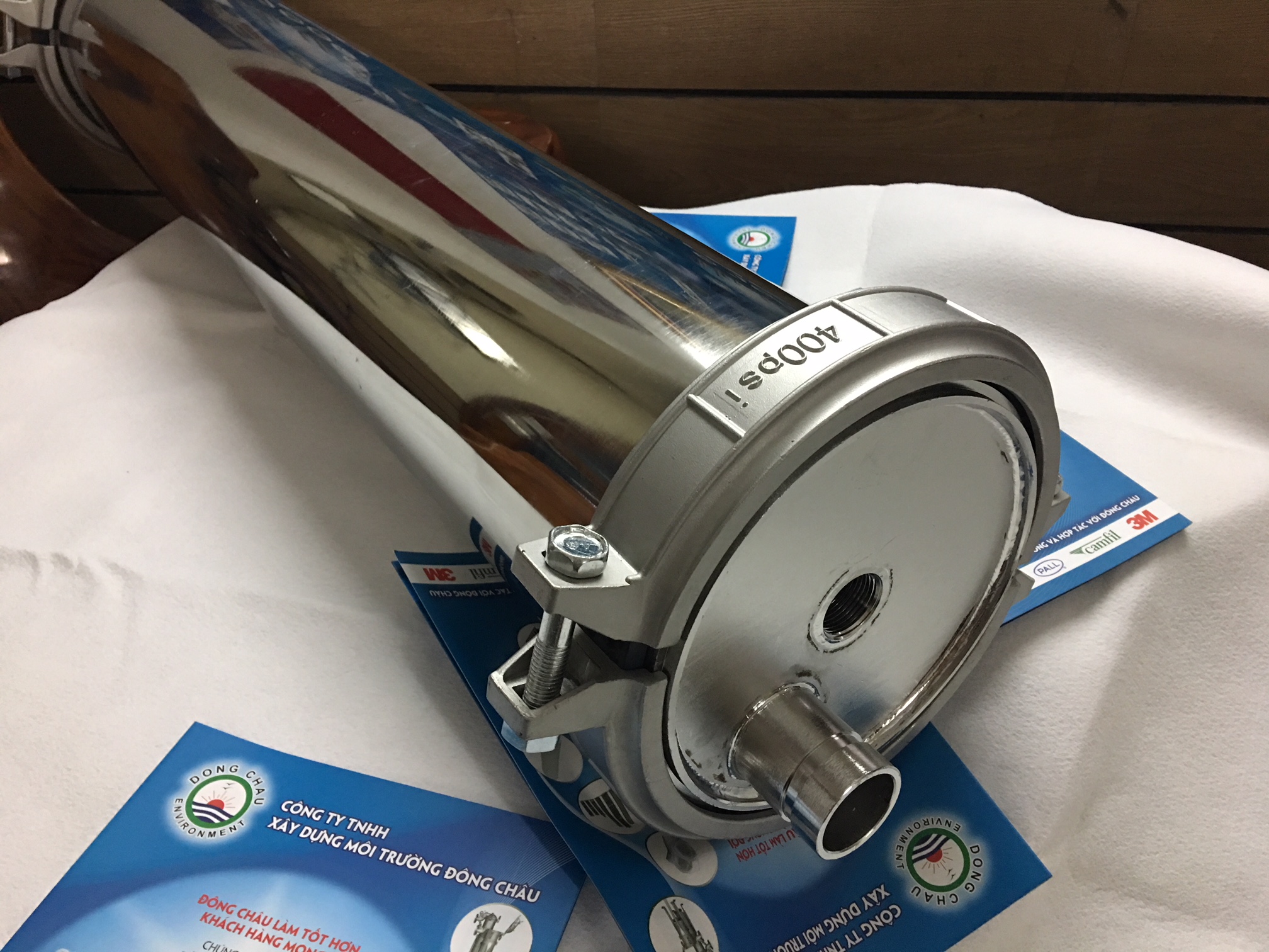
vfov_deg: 48.2
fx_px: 1063
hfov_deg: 61.7
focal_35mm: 29
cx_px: 634
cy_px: 476
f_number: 2.2
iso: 80
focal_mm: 4.15
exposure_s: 1/10
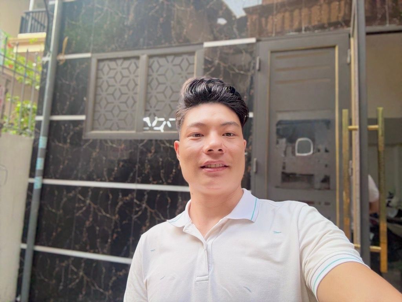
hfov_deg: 73.9
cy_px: 151
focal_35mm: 23
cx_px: 201
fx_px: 267
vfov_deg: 58.9
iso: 100
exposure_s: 1/60
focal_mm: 2.69
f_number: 1.9
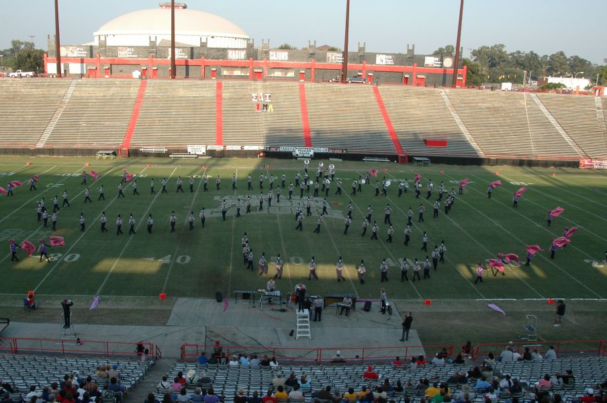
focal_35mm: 34
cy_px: 202
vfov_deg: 38.8
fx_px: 572
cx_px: 266
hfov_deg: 55.7
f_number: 7.1
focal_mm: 20
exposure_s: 1/200
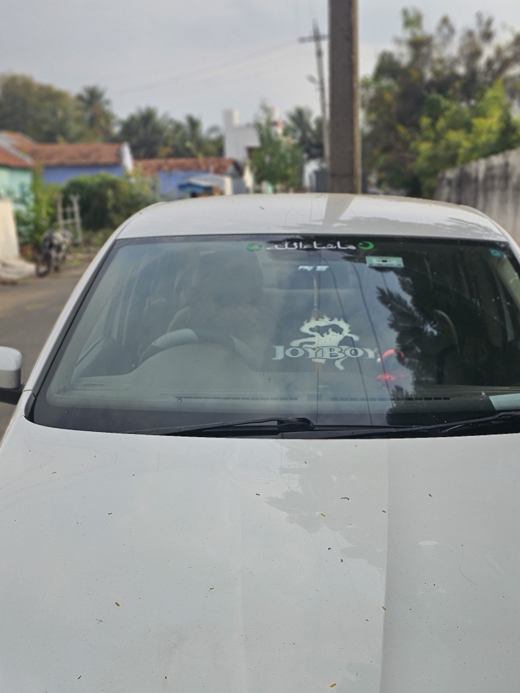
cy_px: 544
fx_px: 861
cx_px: 319
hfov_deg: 33.5
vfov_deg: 42.1
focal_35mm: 43
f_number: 1.7
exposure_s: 1/312
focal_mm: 6.3
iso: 10
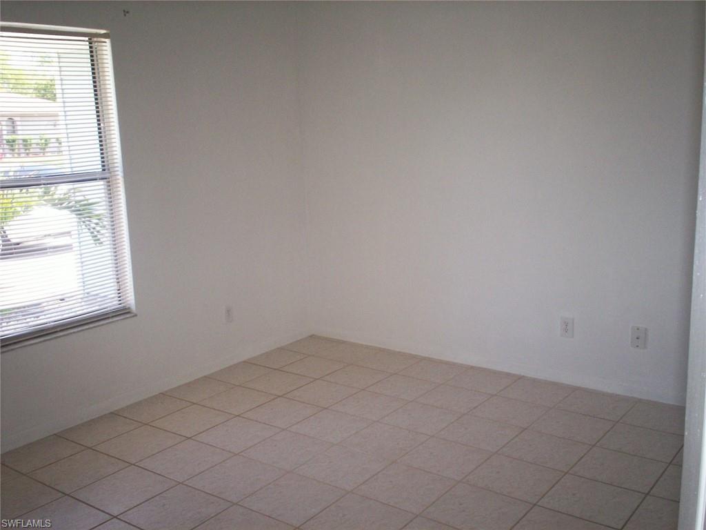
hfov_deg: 51.4
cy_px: 265
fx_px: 734
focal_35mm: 36
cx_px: 353
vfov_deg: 39.7
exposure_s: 1/60
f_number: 4.5
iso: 140
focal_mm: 6
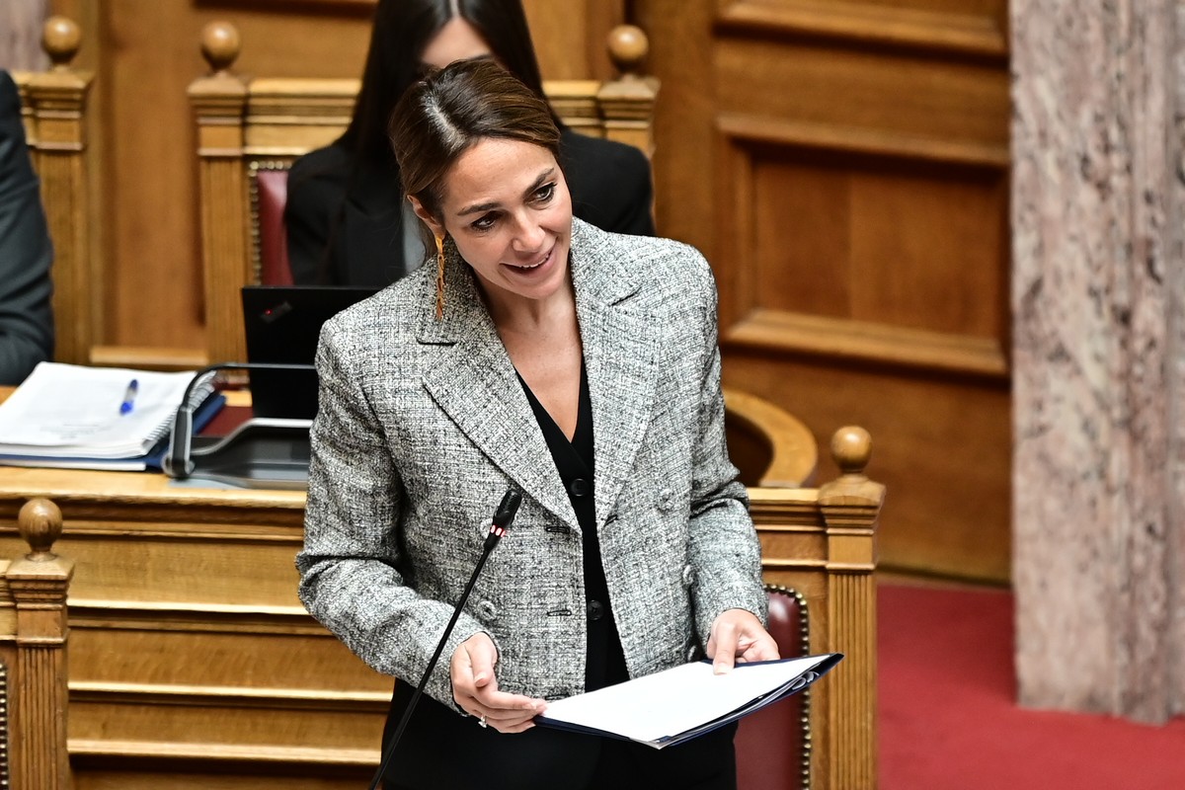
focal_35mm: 300
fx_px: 9874
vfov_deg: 4.6
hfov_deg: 6.9
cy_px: 395
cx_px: 592
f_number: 3.2
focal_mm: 200
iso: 1000
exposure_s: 1/250
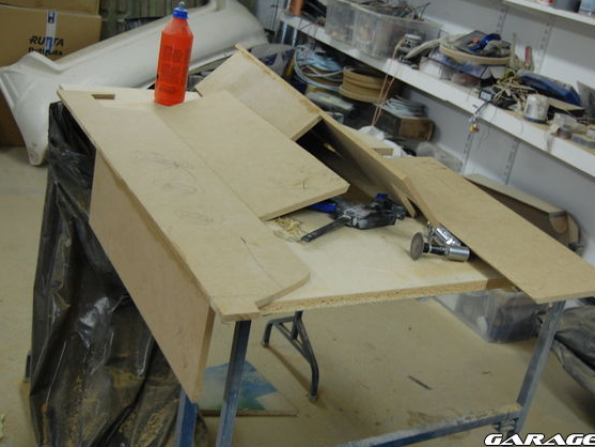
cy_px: 224
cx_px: 326
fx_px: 739
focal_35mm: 43
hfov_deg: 43.8
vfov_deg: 33.6
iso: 800
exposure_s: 1/15
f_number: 4.2
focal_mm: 26
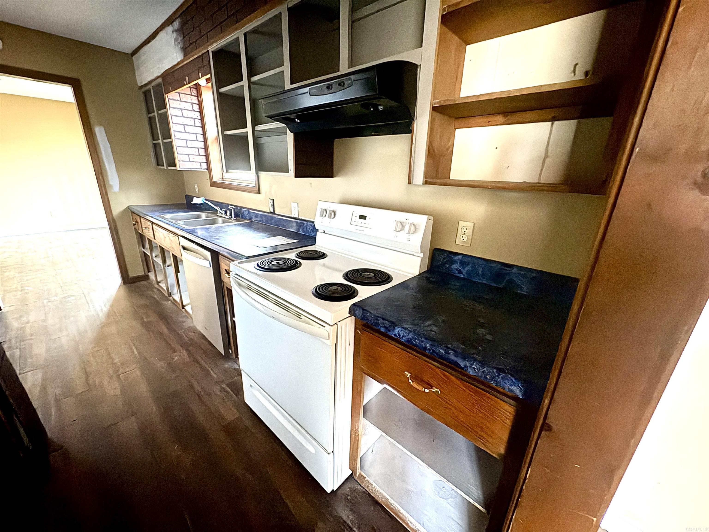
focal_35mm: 14
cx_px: 354
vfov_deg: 85.7
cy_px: 266
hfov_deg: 102.1
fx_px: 287
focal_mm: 2.22
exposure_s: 1/8
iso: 1600
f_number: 2.2
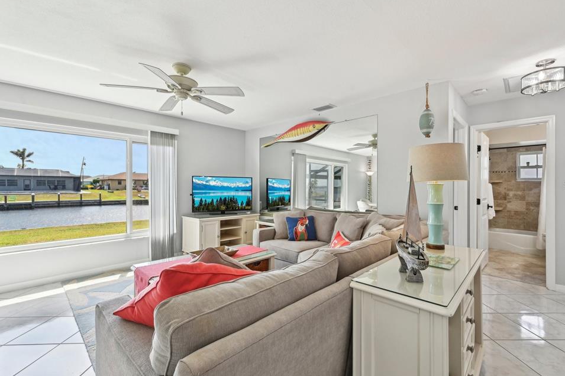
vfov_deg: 77.3
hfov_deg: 100.4
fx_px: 235
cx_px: 293
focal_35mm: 15
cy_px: 184
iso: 400
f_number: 8
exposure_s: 1/200
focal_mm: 14
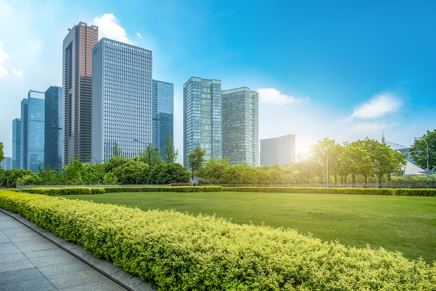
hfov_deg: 67.4
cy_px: 146
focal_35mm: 27
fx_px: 327
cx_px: 218
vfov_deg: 48.0
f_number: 8
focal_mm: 27
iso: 200
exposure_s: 1/50
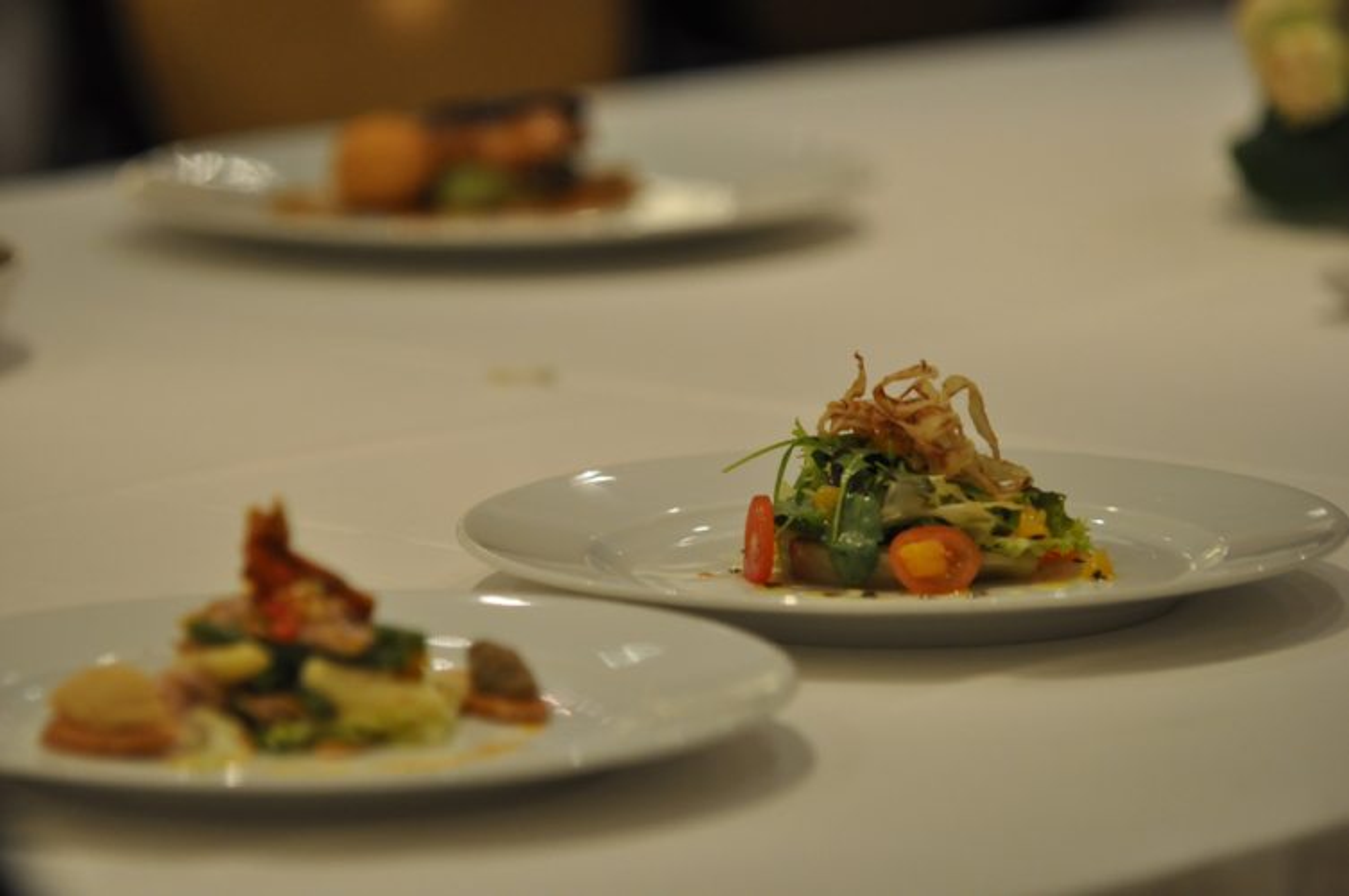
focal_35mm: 210
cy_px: 448
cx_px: 674
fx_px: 7859
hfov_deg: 9.8
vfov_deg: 6.5
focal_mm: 140
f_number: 2.8
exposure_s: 1/125
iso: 800
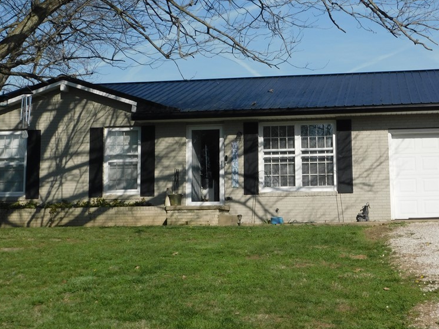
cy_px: 118
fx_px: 786
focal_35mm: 62
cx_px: 268
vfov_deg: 23.6
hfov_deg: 31.1
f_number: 7.4
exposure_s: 1/400
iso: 125
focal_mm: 8
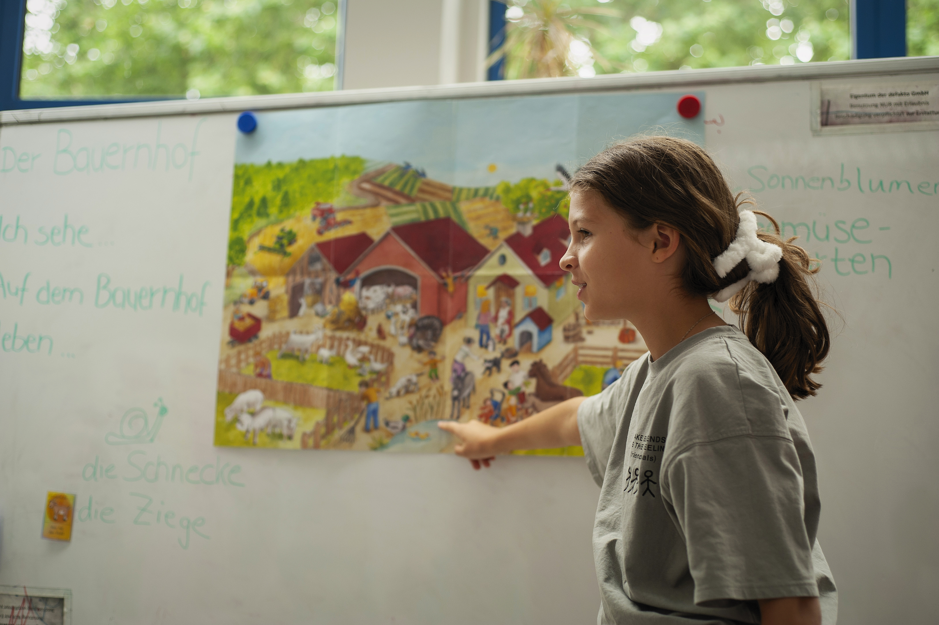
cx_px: 470
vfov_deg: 27.0
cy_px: 312
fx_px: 1303
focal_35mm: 50
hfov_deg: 39.6
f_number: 2.8
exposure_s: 1/125
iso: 400
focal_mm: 50
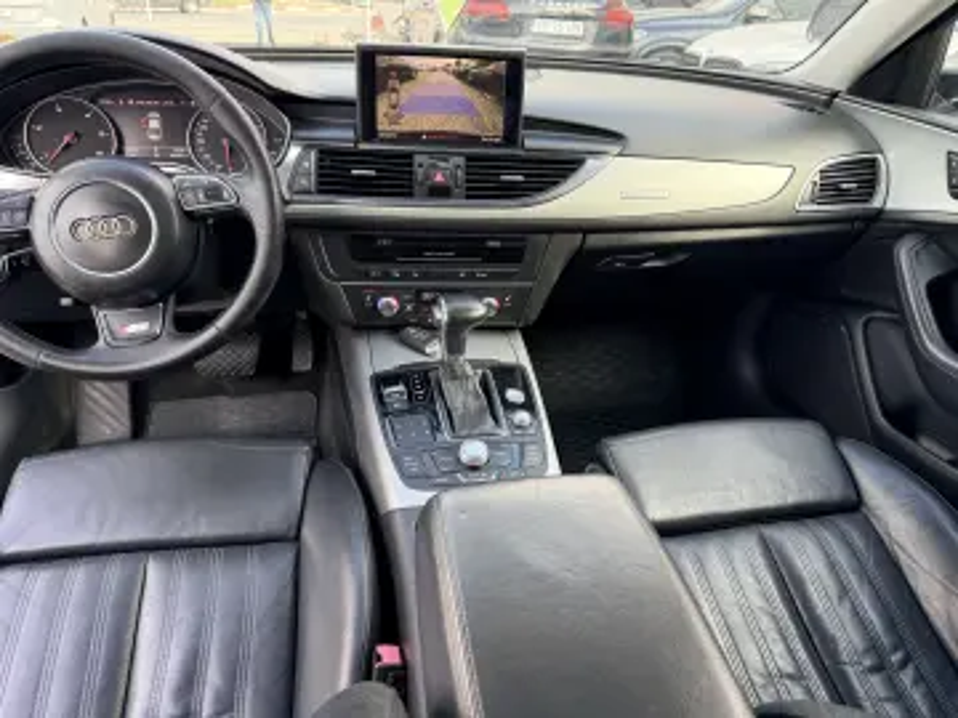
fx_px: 664
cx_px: 479
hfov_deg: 71.6
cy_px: 359
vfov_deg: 56.8
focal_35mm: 24
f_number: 1.78
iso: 125
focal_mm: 6.76
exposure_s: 1/238
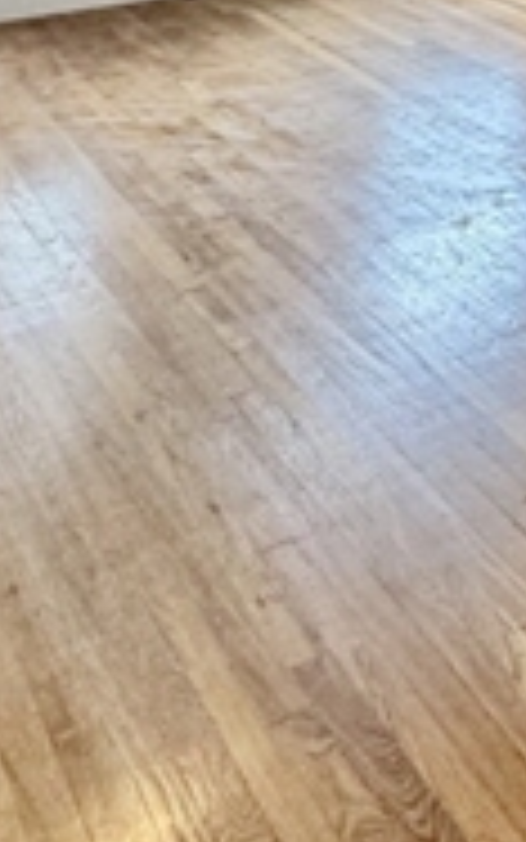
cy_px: -153
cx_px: 958
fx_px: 1398
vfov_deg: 29.2
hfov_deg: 17.3
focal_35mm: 61
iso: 200
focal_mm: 2.22
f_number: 2.2
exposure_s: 1/120
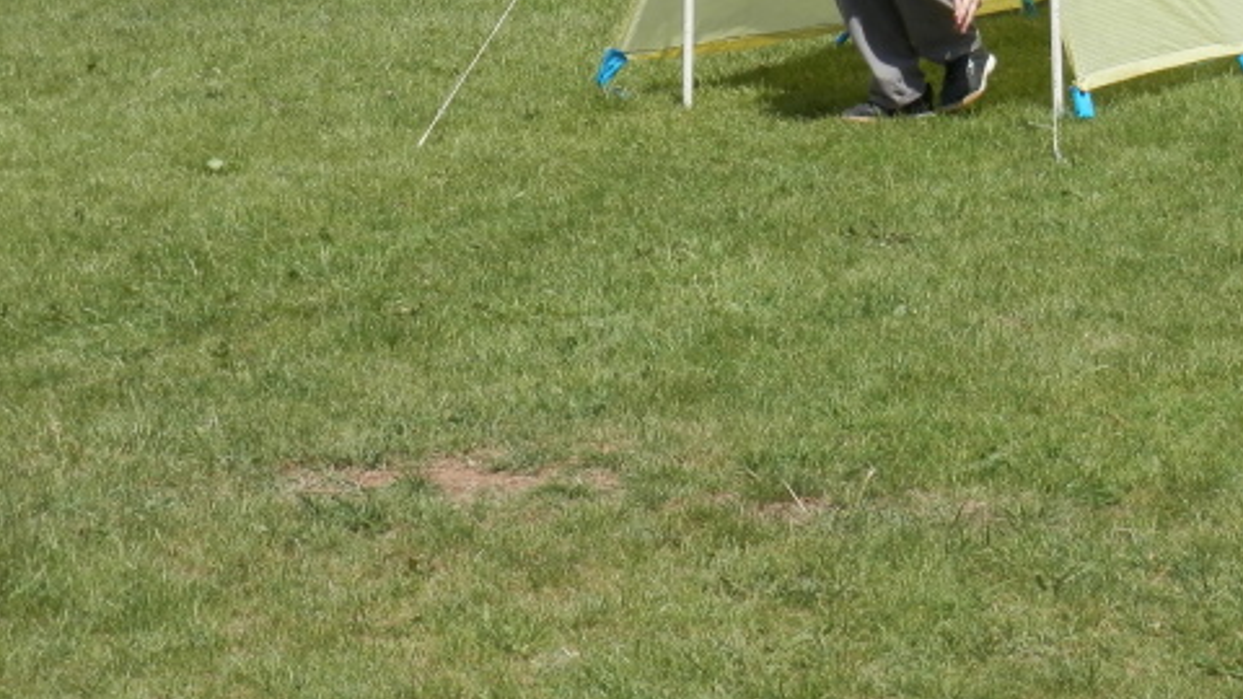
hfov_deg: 12.1
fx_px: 5867
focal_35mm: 178
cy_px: 97
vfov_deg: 6.8
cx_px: 666
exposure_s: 1/400
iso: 80
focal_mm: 19
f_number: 5
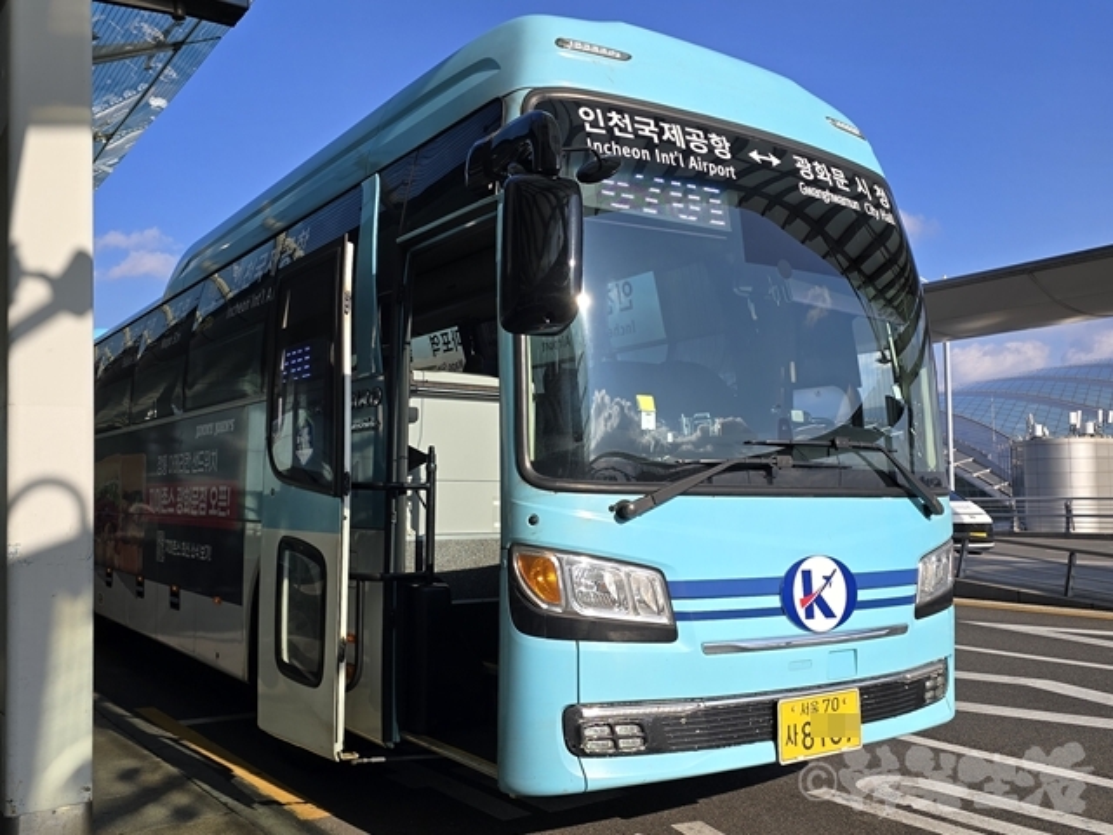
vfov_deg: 58.9
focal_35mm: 23
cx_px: 556
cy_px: 418
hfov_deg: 73.9
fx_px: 740
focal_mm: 6.3
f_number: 1.7
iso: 12
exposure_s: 1/677
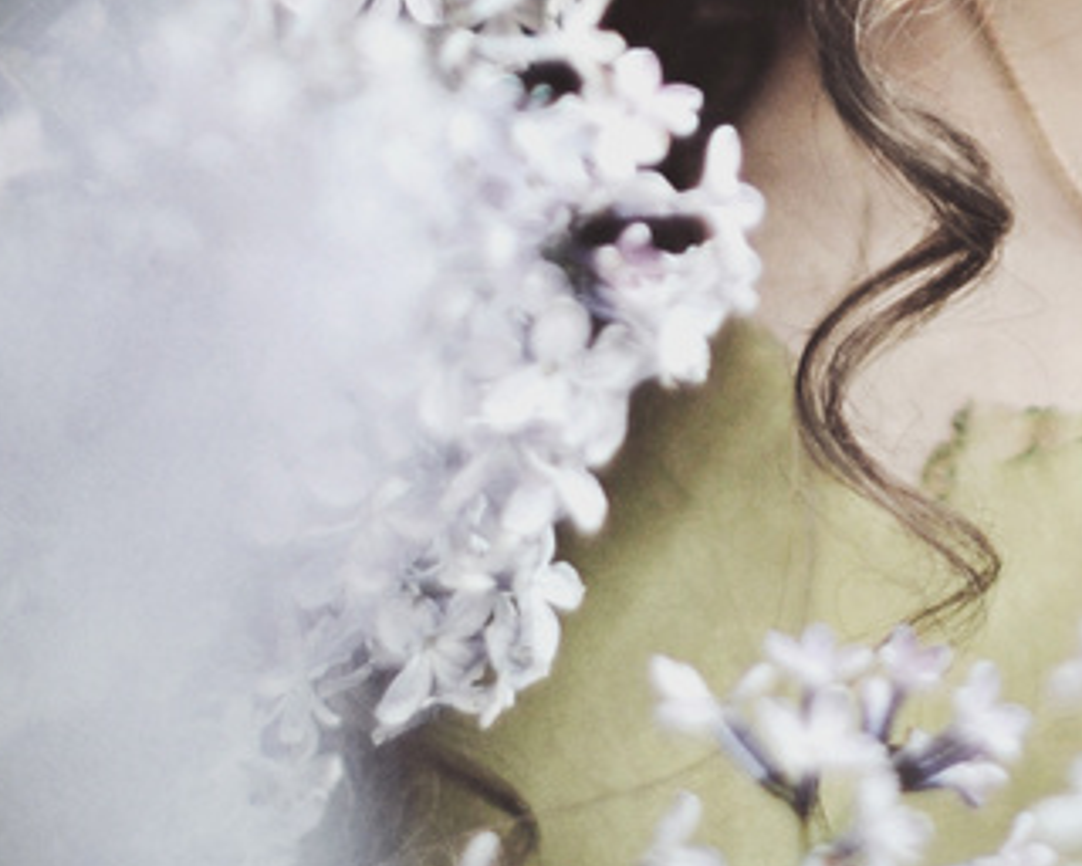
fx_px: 9863
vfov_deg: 5.0
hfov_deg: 6.3
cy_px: -562
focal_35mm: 308
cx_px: 1209
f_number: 1.4
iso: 200
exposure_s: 1/500
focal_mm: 50
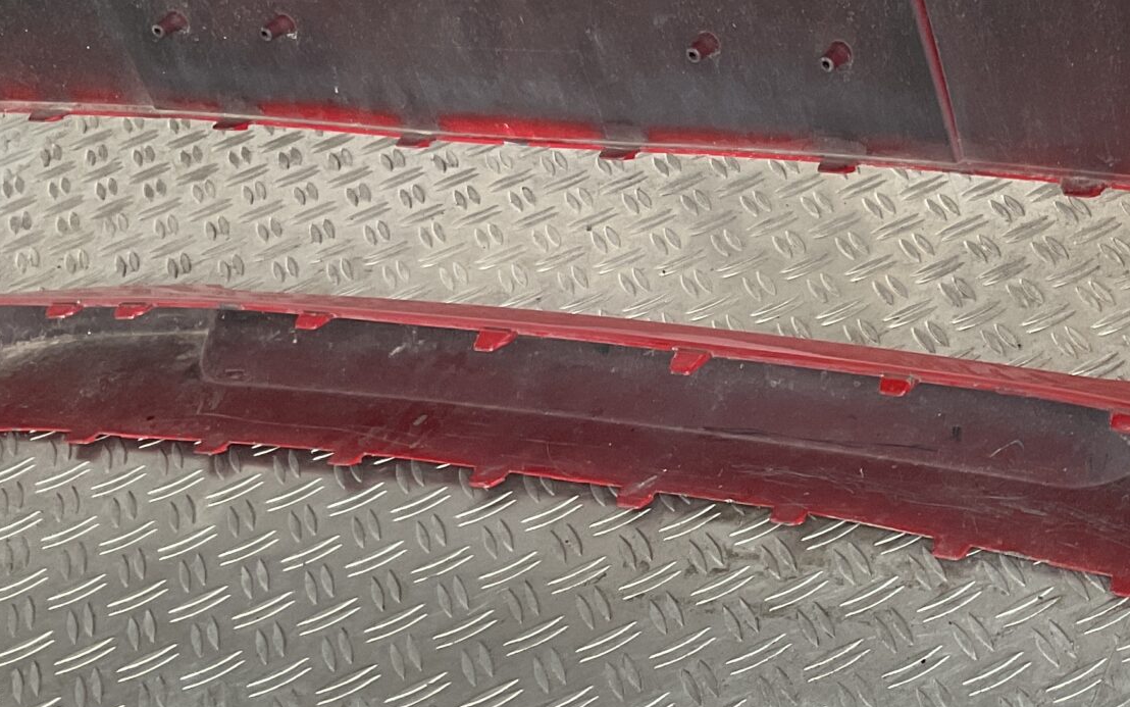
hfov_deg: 26.7
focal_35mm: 71
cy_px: 375
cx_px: 1236
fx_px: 2187
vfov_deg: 18.4
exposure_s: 1/100
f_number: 1.8
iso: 64
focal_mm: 3
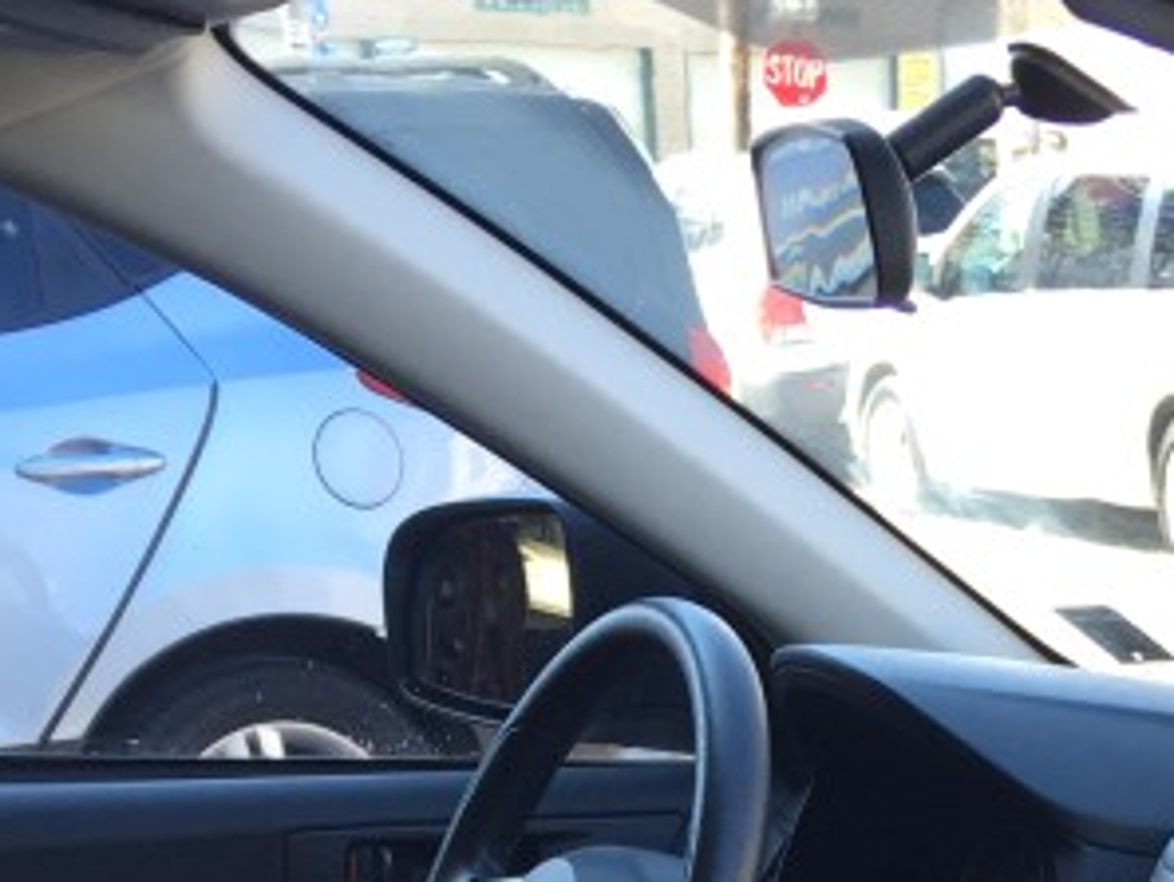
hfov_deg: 19.4
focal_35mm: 100
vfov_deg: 13.7
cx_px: 992
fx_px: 3393
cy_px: 1436
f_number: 2.2
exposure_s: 1/120
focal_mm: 4.15
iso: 40
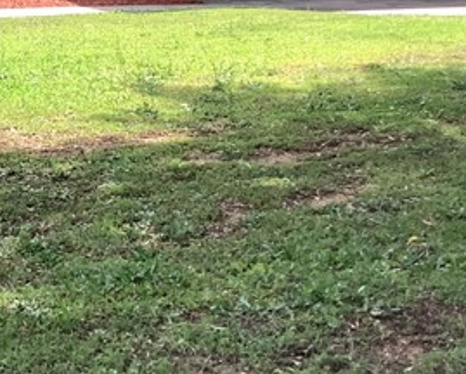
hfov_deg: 15.7
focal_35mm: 115
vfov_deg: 13.2
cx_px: -168
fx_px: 1588
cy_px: -33
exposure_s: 1/263
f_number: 2.4
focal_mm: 3.3
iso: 25
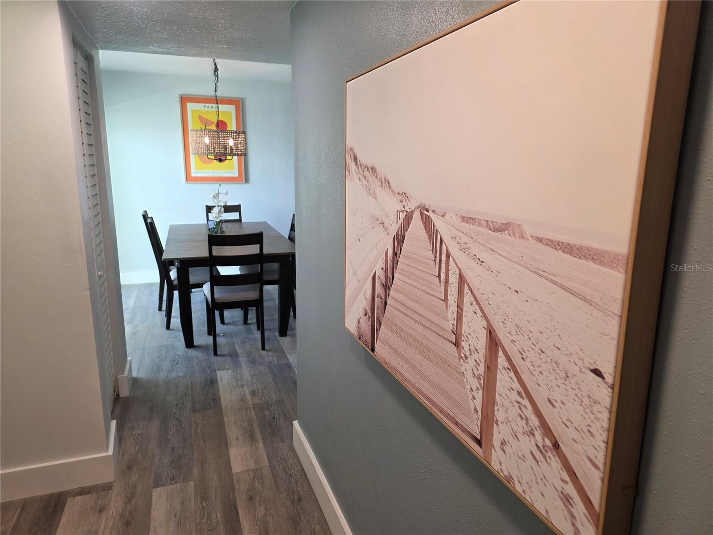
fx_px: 474
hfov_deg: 73.9
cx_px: 356
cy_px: 268
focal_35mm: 23
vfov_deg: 58.9
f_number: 1.7
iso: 125
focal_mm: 6.3
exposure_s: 1/120
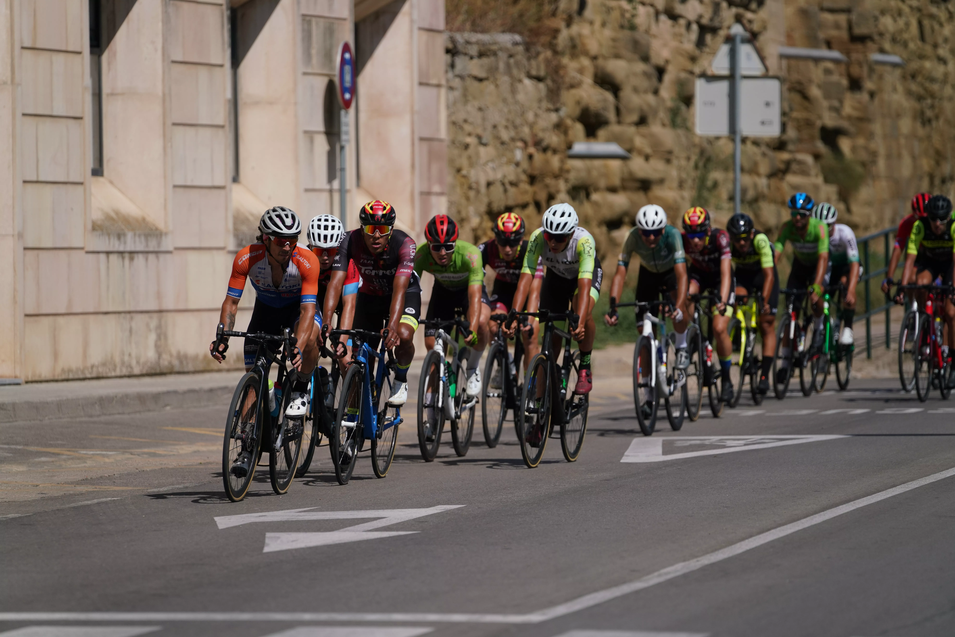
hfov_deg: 7.4
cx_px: 478
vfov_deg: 4.9
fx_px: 7428
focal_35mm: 280
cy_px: 318
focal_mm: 280
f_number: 4
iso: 400
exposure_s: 1/8000
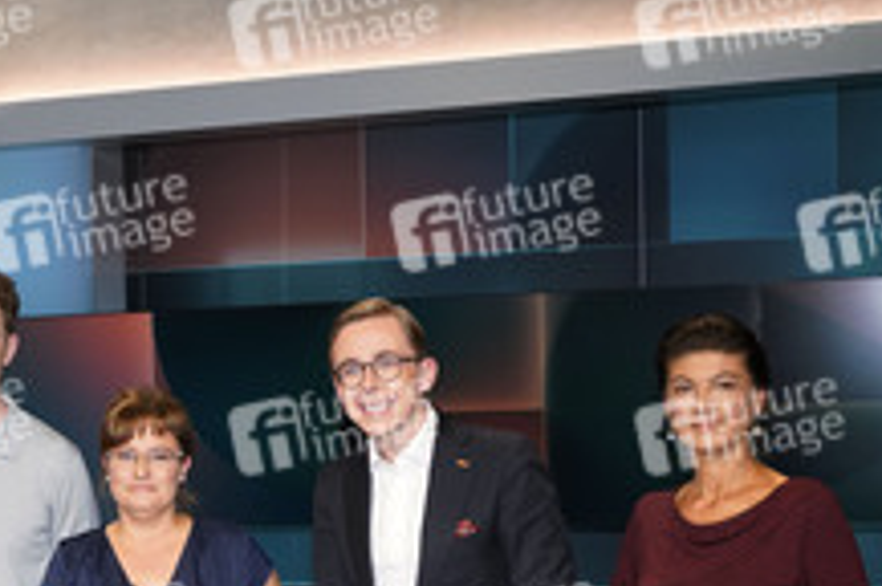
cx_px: -18
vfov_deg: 17.0
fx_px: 1933
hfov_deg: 24.4
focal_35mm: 79
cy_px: 529
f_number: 5.6
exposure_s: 1/125
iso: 2000
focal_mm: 38
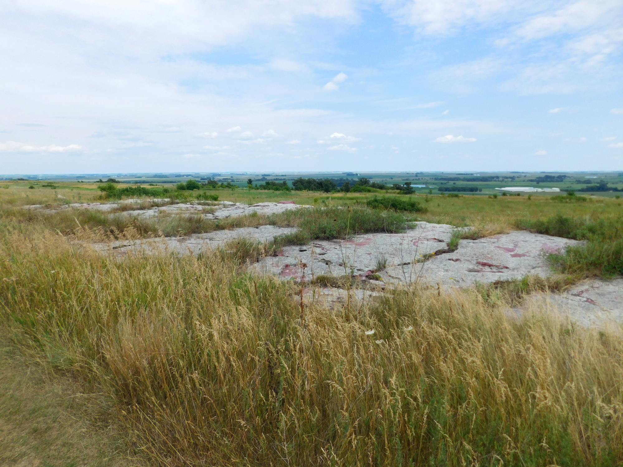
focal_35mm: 23
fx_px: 414
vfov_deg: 58.9
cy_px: 234
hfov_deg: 73.9
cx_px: 312
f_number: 6
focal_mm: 4
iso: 125
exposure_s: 1/400
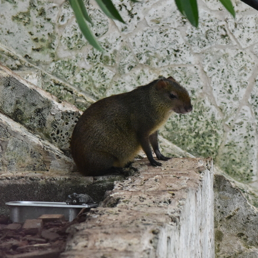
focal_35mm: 297
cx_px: 186
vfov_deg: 5.9
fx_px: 2504
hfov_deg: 5.9
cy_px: 108
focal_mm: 120
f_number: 4
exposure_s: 1/250
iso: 5000
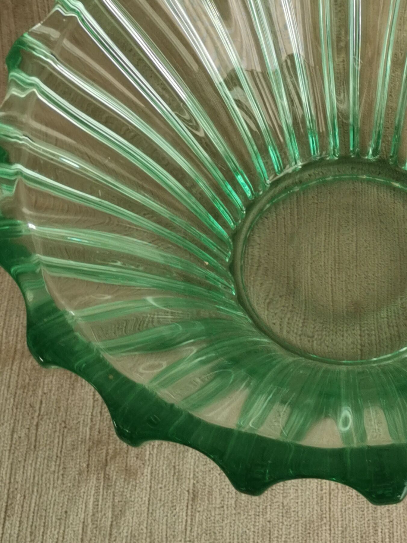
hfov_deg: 18.8
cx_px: 364
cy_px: 116
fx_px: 1207
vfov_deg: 25.0
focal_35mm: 77
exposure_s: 1/100
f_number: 1.8
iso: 80
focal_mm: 5.58
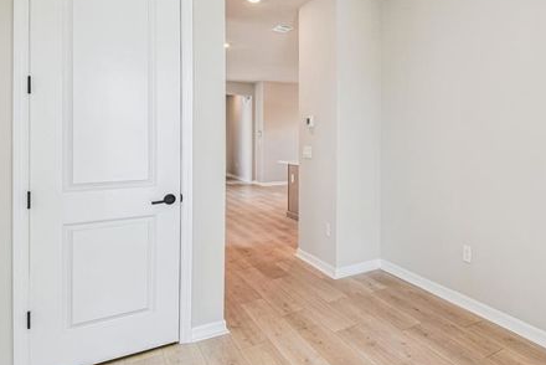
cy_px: 133
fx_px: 364
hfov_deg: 70.1
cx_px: 392
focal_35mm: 24
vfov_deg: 52.5
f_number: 7.1
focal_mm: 10
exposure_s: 1/40
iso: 100
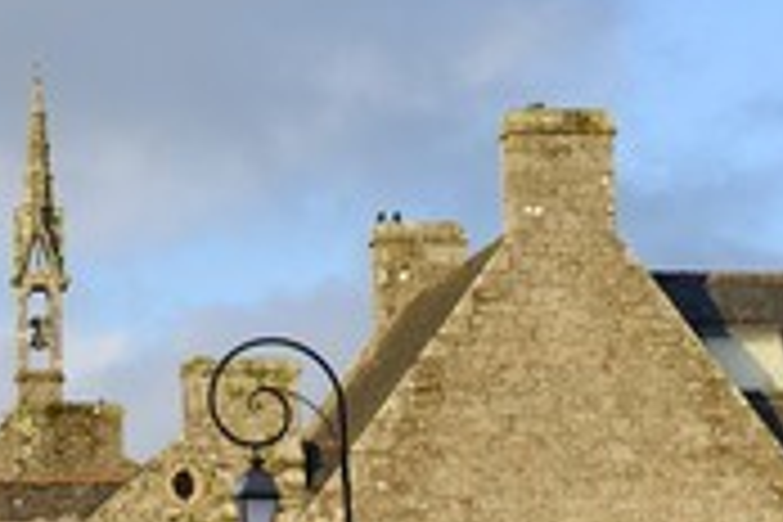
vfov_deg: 8.1
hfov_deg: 12.0
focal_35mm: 169
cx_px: 36
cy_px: 351
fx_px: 3675
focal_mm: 70
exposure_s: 1/200
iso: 200
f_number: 9
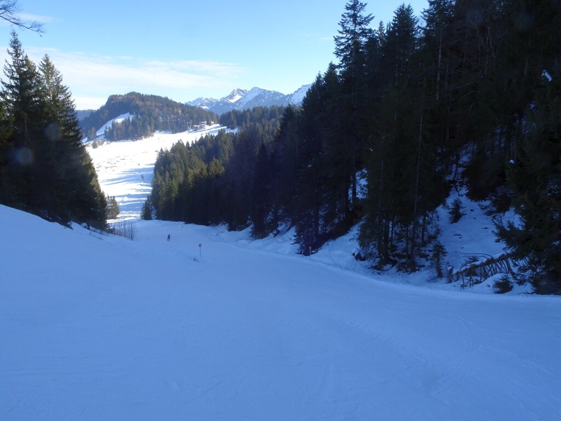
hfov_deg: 71.6
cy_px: 210
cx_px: 280
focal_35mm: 24
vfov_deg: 56.8
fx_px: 389
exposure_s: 1/80
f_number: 8
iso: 80
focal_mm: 4.1
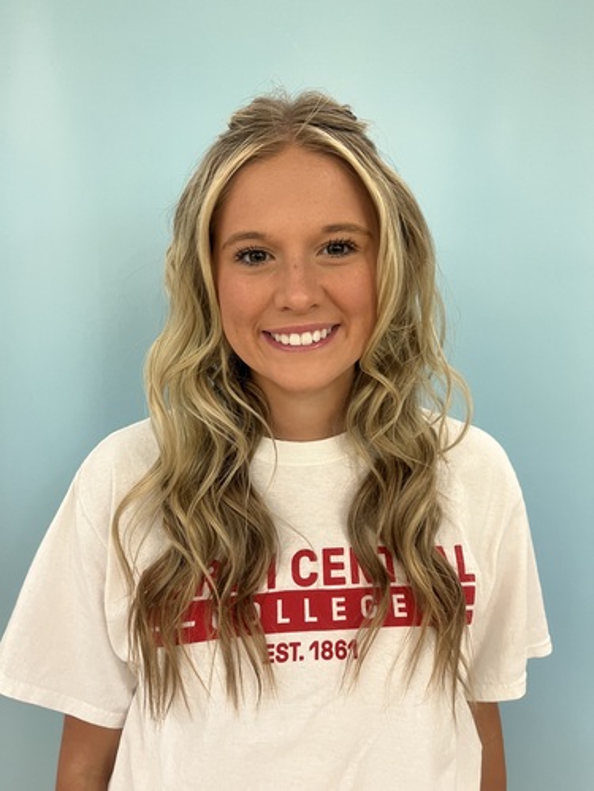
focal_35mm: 26
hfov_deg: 53.1
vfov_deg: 67.3
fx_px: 595
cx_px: 297
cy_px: 396
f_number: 1.6
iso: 100
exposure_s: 1/60
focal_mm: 5.1
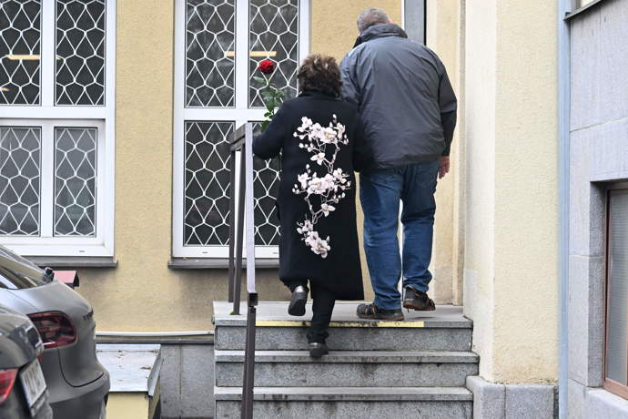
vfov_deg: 13.0
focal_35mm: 105
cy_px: 210
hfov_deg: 19.5
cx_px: 314
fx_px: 1832
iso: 1600
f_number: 4.5
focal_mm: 70
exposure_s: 1/640
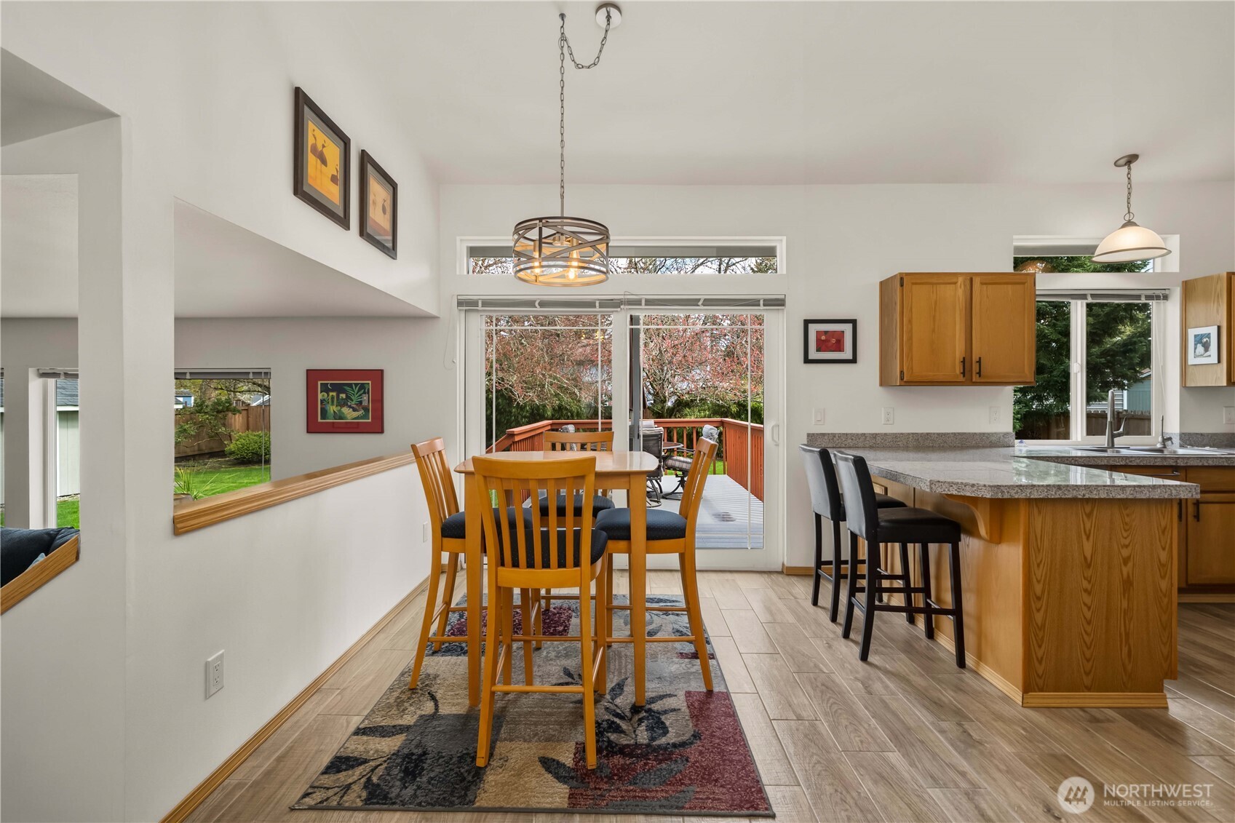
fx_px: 549
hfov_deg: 96.7
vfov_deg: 73.7
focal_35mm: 16
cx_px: 618
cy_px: 412
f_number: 7.1
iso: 100
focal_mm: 16
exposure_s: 1/30
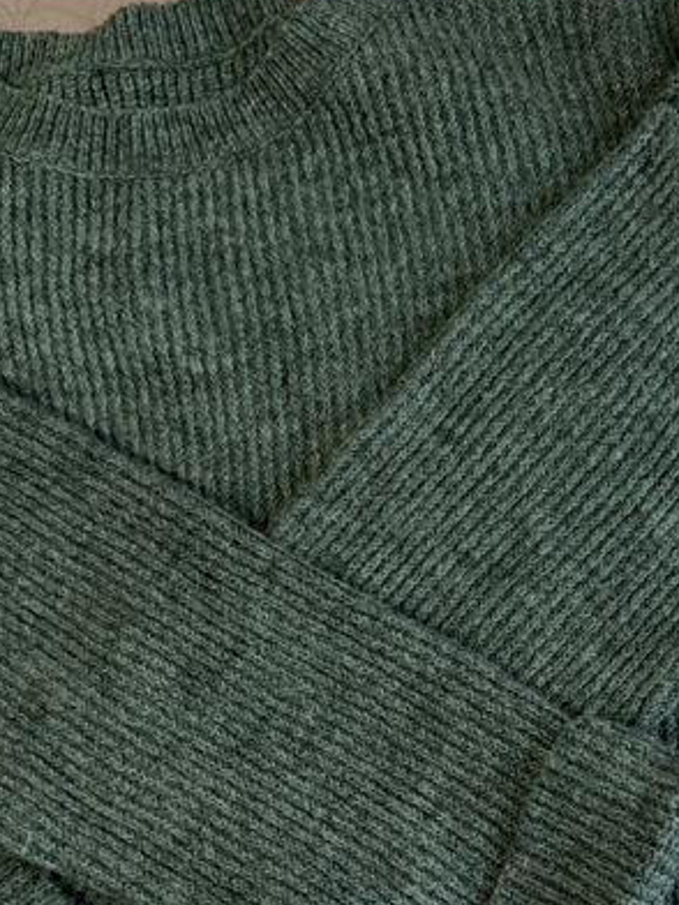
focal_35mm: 49
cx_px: 457
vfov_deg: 36.9
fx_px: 1282
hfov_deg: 29.5
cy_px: 778
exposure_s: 1/60
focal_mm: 6.76
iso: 400
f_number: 1.78
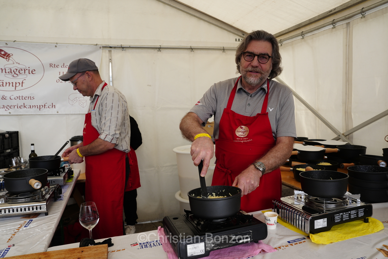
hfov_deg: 73.7
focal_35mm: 24
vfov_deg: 53.1
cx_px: 194
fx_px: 259
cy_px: 130
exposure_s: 1/250
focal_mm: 24
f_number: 5.6
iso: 250
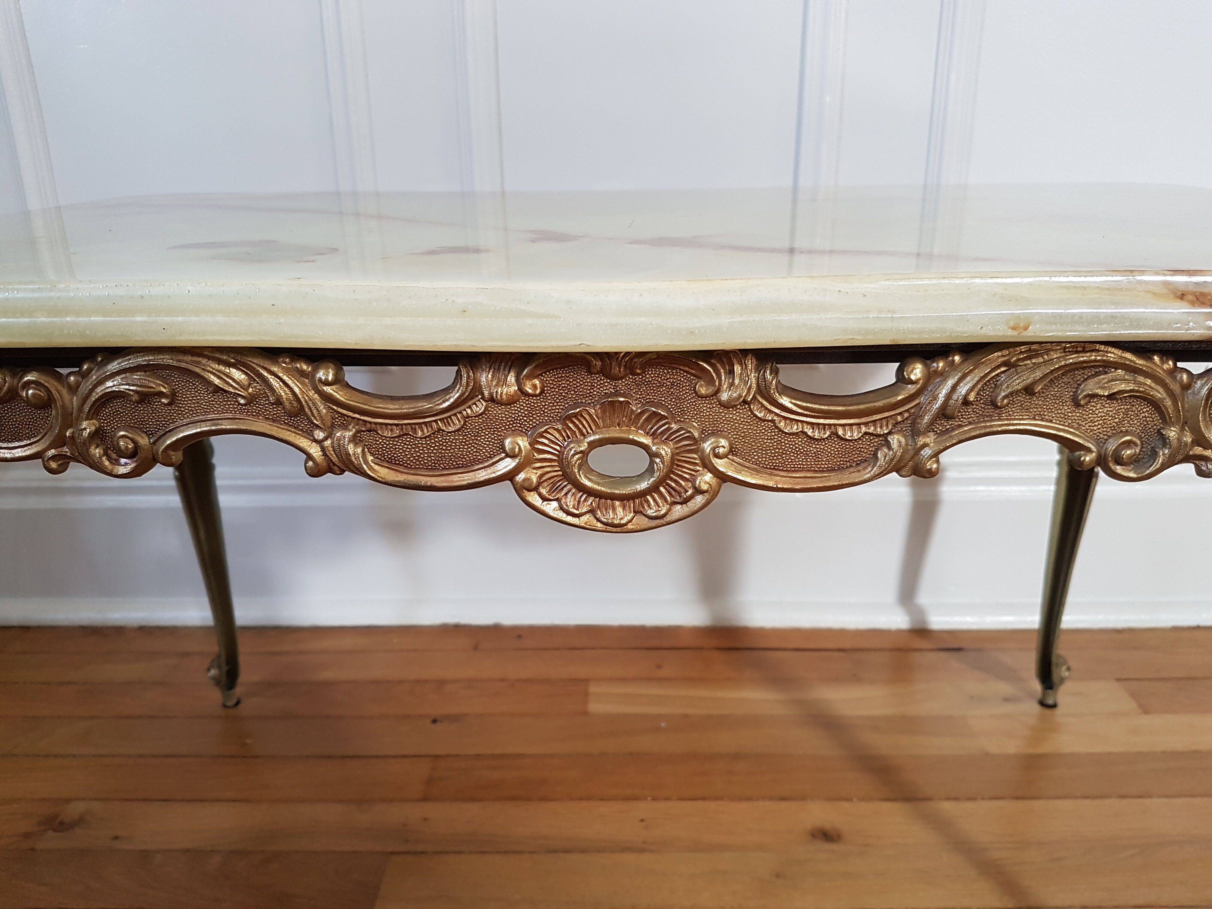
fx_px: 910
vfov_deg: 53.1
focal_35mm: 26
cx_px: 606
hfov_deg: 67.3
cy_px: 454
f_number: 1.7
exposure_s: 1/50
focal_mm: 4.2
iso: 160
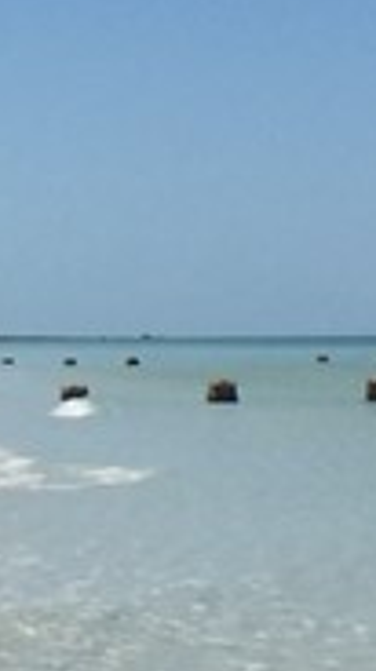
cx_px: -332
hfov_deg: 6.7
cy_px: 233
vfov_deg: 12.2
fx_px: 3131
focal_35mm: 176
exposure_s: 1/3597
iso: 32
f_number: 2.2
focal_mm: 4.15
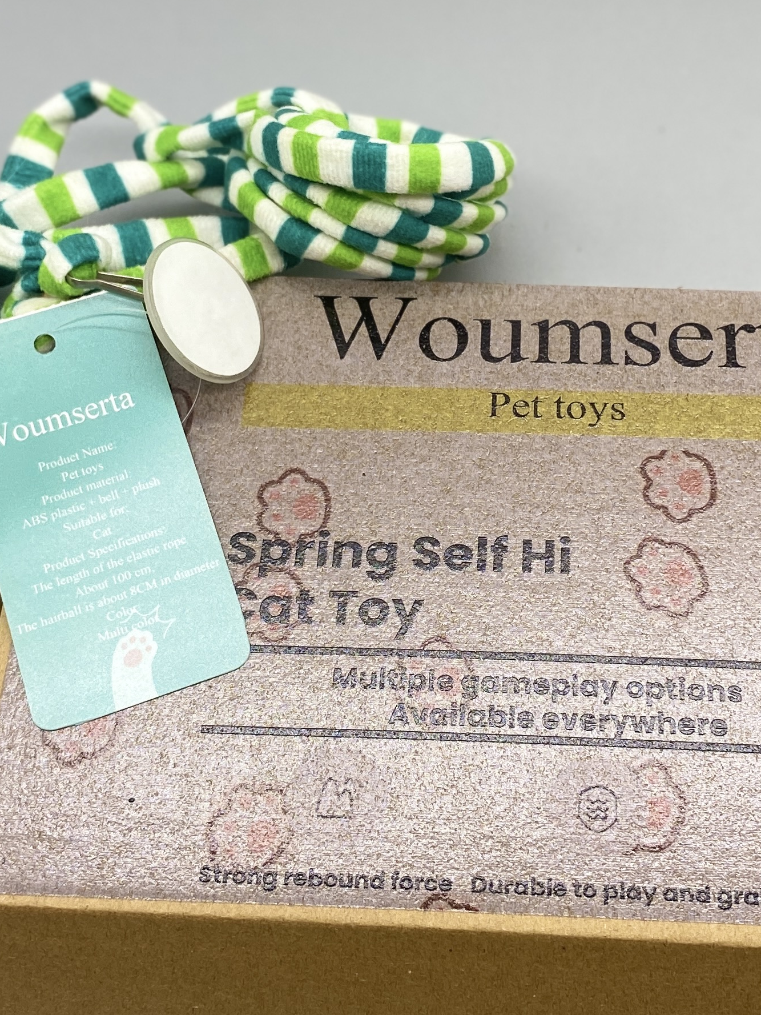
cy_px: 357
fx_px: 1729
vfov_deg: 32.5
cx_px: 446
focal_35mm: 59
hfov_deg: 24.8
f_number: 1.8
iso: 32
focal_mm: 4.25
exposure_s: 1/121
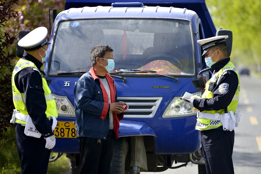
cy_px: 87
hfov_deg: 11.1
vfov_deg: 7.4
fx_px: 1341
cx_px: 130
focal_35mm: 185
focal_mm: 185
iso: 100
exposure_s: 1/800
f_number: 3.5
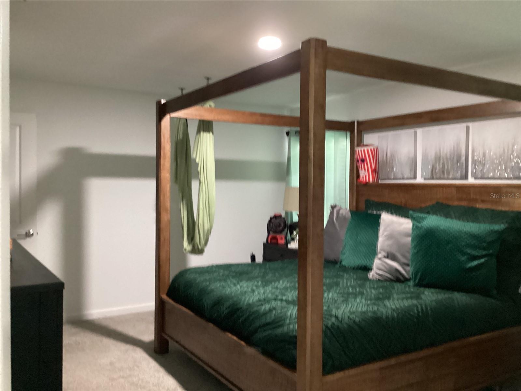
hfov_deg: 58.4
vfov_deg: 45.4
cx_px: 260
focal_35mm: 31
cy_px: 196
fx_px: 467
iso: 640
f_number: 2.4
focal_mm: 3.3
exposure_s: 1/24
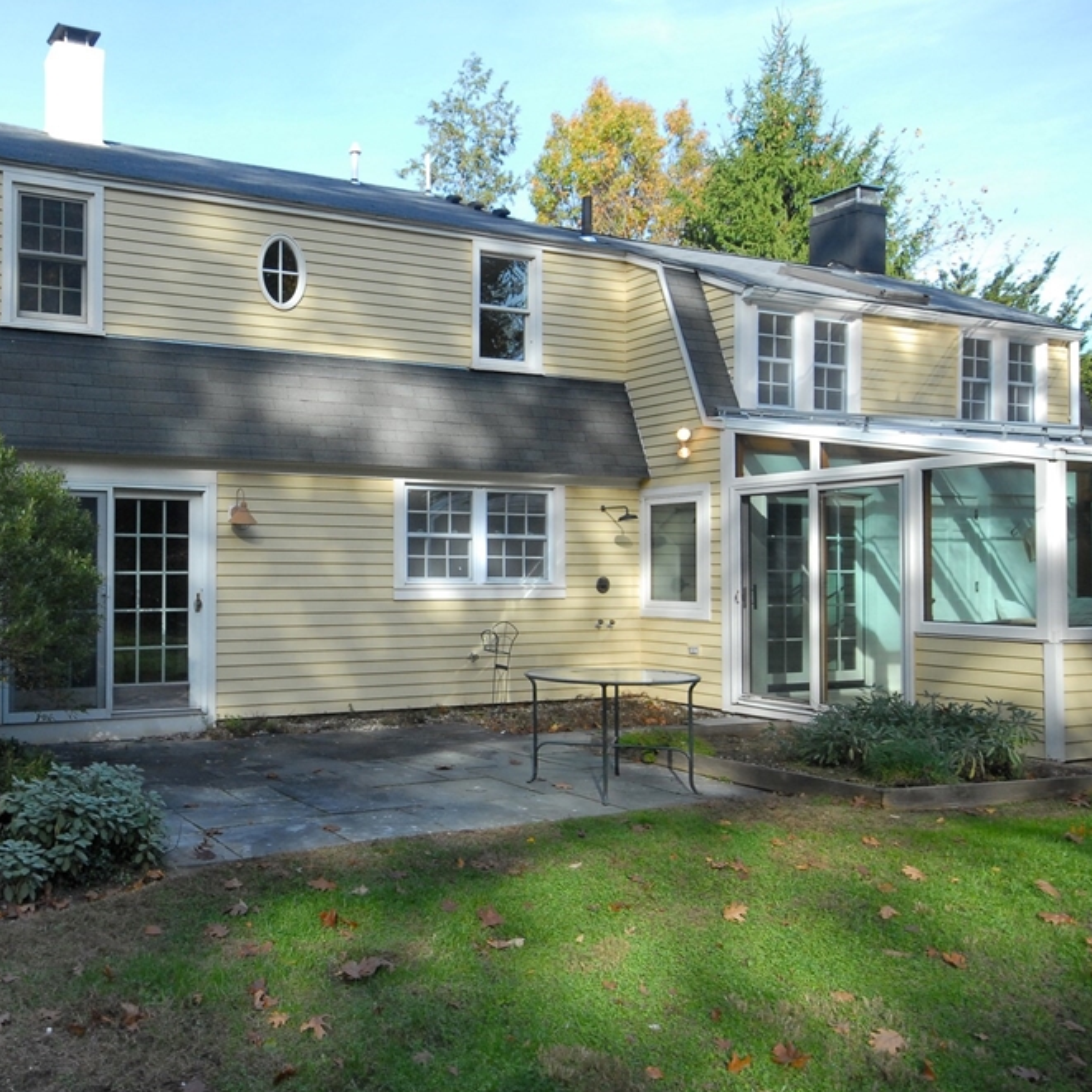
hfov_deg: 52.2
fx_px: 1059
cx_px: 271
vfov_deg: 54.6
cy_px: 560
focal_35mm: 30
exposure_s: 1/100
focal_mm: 15
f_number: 13
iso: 400
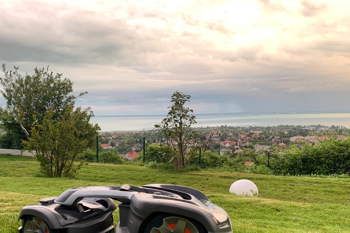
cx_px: 164
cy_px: 161
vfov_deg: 37.3
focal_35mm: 35
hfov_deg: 54.4
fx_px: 340
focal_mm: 4.25
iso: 100
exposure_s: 1/77
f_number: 1.8
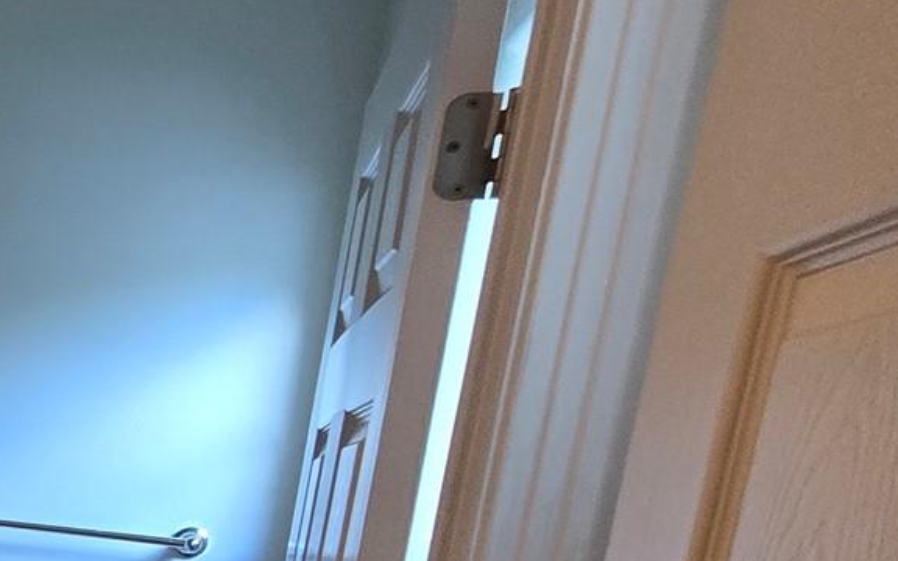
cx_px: -605
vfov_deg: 24.3
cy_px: 644
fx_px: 1199
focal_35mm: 49
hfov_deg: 24.6
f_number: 2.2
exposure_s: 1/60
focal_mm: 2.2
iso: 200
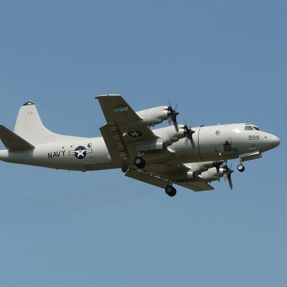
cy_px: 143
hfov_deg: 13.1
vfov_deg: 13.1
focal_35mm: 133
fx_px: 1248
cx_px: 129
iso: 100
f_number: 7.1
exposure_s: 1/400
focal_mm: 18.3
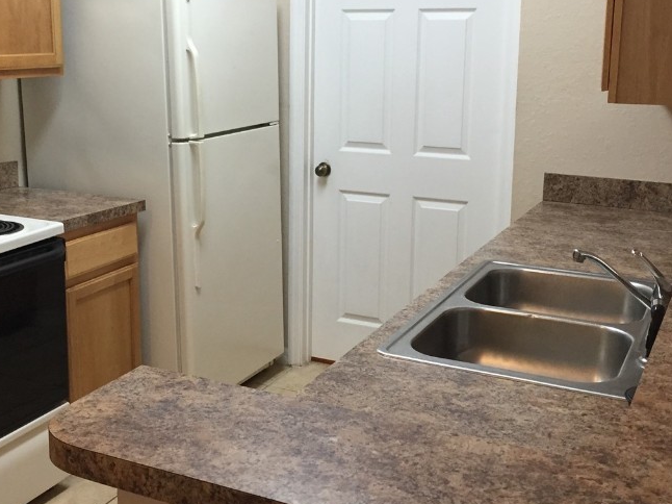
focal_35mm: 46
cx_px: 285
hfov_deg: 41.1
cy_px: 202
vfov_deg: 31.4
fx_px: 893
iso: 125
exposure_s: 1/30
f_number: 2.2
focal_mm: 4.15
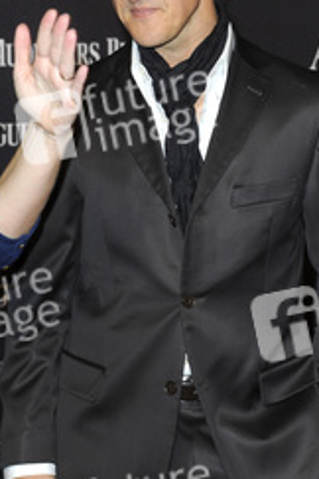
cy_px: 217
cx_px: 173
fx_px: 1861
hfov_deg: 9.8
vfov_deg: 14.7
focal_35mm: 140
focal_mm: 85
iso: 400
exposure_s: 1/160
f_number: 6.3
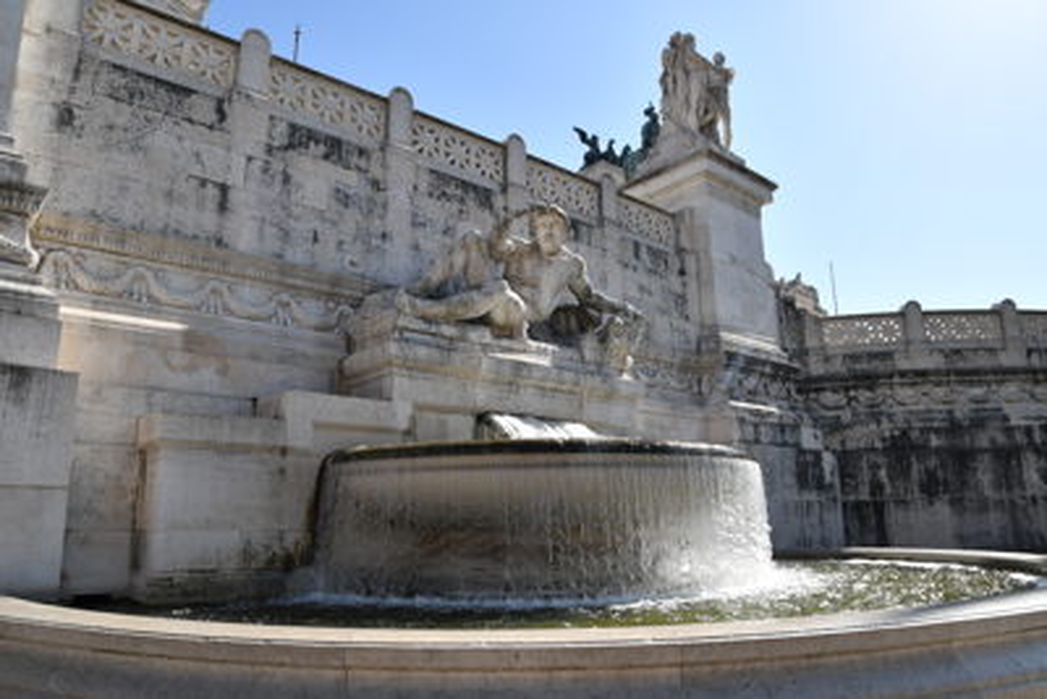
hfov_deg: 73.7
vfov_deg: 53.2
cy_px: 350
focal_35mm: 24
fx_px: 698
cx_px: 524
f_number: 8
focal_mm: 16
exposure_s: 1/250
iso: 100
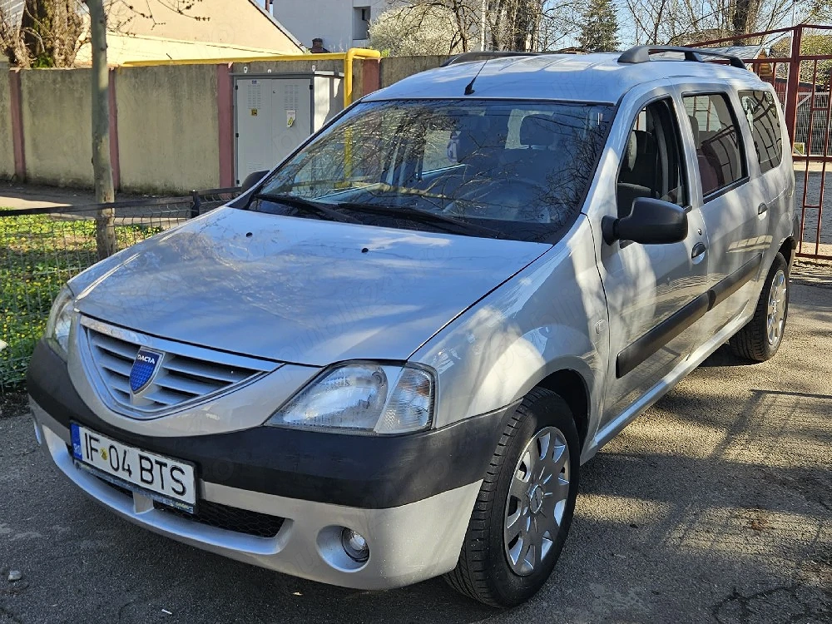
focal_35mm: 23
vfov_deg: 58.9
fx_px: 553
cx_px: 416
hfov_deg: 73.9
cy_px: 312
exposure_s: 1/769
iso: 25
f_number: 1.8
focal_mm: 5.4
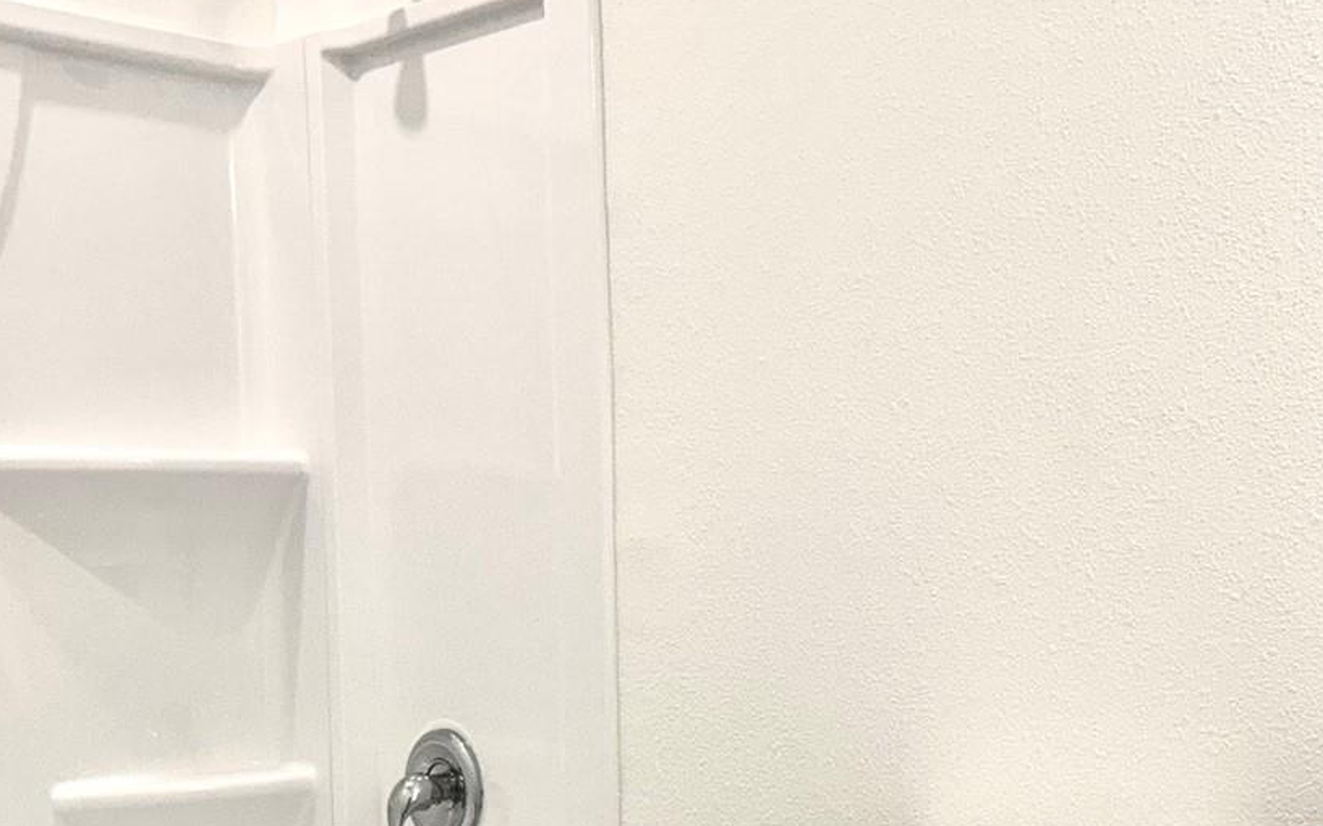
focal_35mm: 54
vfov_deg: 23.7
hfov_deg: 37.1
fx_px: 1946
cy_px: 640
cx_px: 889
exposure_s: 1/120
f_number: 1.5
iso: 50
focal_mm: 5.7
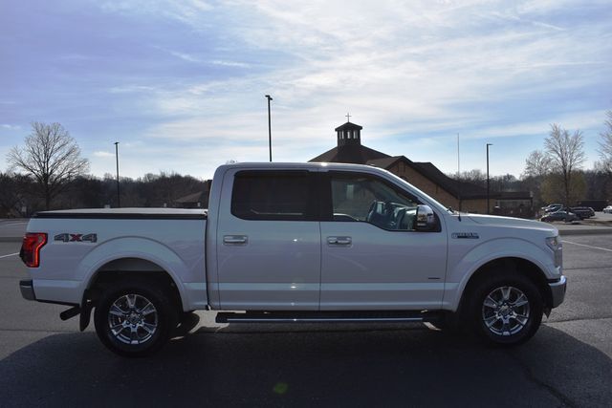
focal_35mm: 27
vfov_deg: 48.0
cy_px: 204
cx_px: 306
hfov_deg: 67.4
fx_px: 459
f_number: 16
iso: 100
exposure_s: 1/200
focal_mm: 18
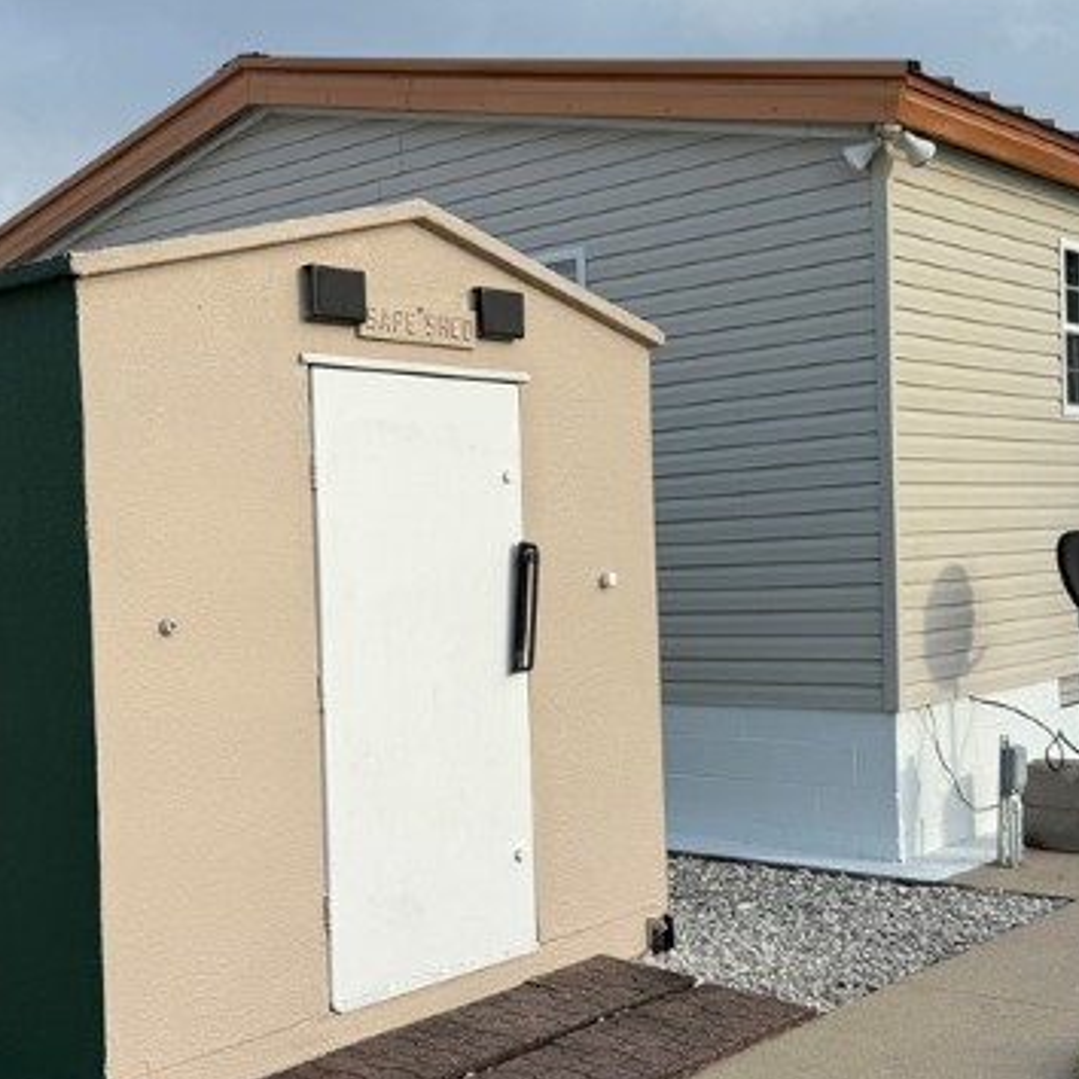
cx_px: 509
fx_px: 1622
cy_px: 567
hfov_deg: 36.8
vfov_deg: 36.8
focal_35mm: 46
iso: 80
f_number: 1.78
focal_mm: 6.76
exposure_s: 1/2703
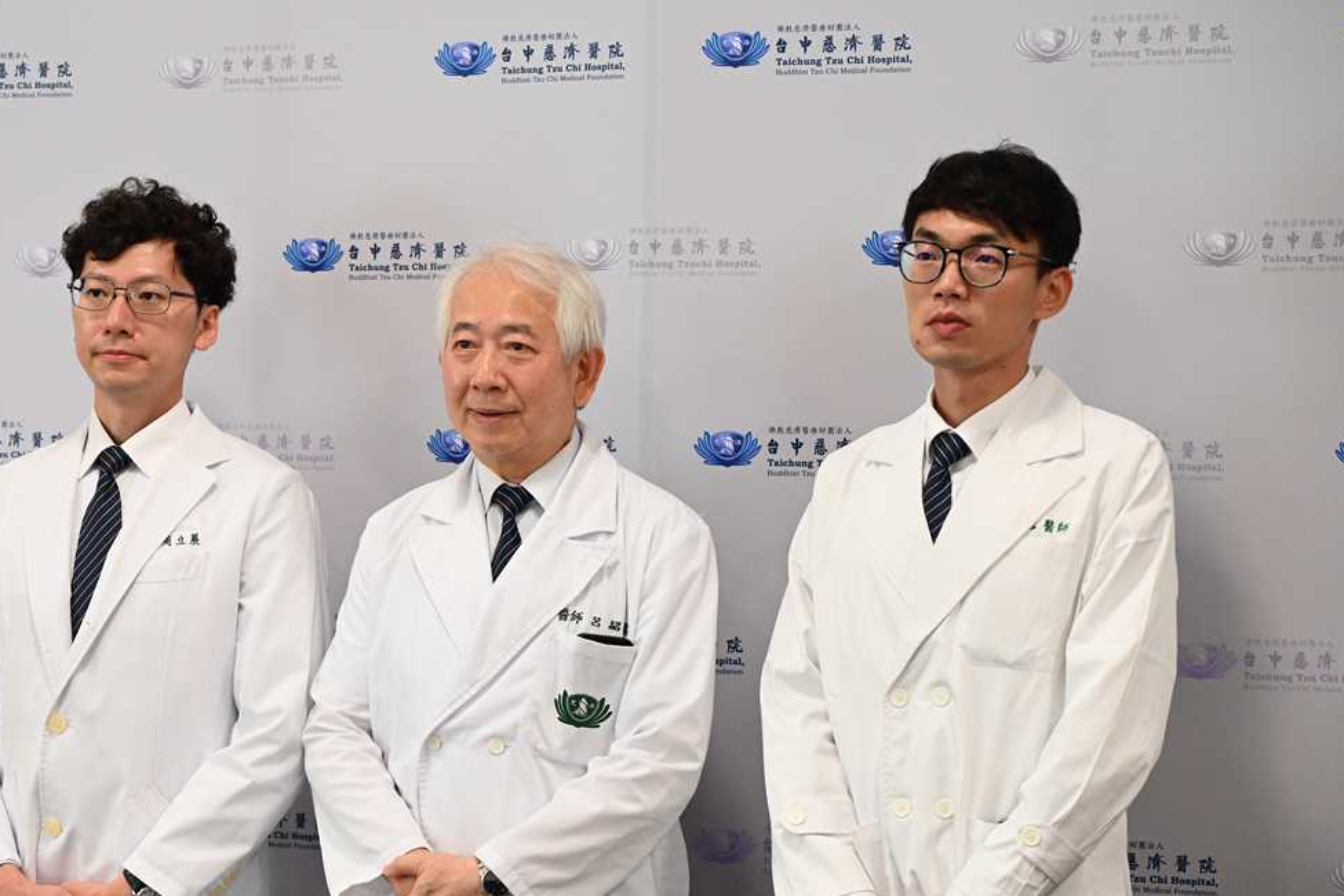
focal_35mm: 84
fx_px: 3136
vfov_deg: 16.2
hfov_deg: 24.1
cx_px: 477
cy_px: 563
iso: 3200
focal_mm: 64
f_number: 4
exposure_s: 1/125
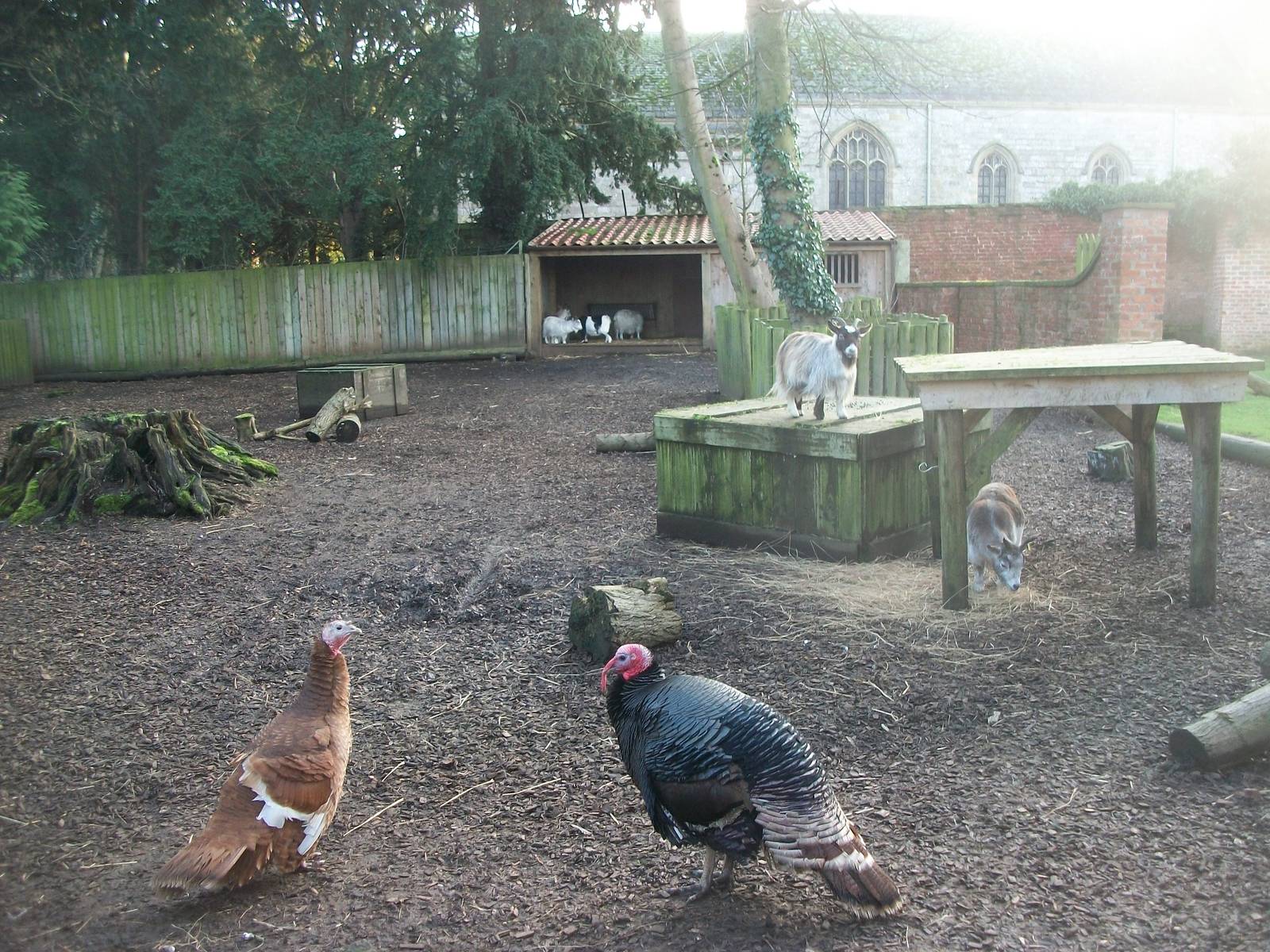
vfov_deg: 44.2
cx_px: 635
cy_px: 476
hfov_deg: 56.8
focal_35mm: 32
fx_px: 1174
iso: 100
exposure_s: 1/30
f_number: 2.9
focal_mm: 5.7
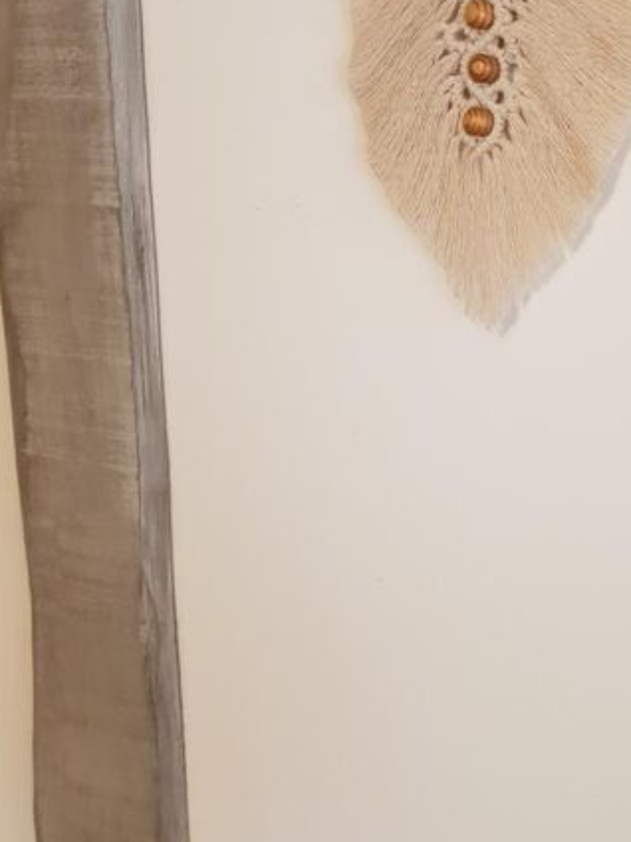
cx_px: 581
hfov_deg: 28.4
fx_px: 1191
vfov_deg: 37.8
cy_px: 195
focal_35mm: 49
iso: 250
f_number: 1.7
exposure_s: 1/20
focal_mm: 4.2
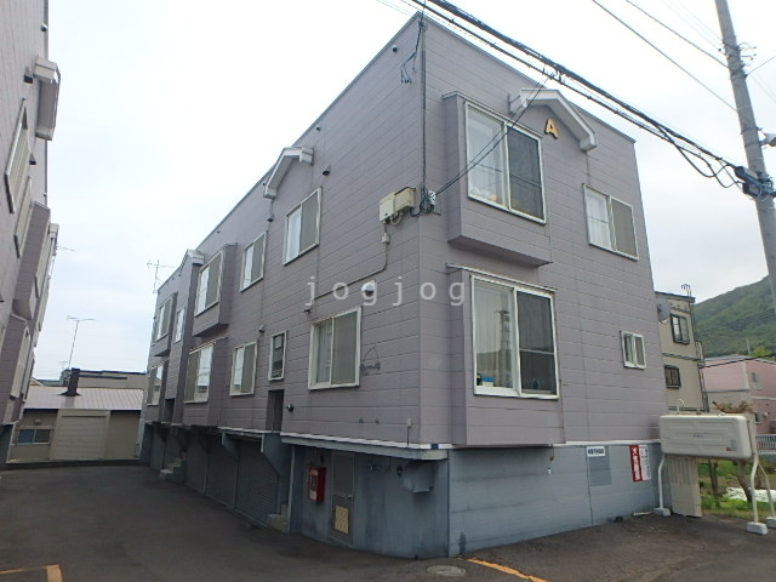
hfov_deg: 79.0
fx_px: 471
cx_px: 388
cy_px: 291
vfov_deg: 63.4
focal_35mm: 21
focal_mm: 3.7
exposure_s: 1/1000
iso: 125
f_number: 3.5
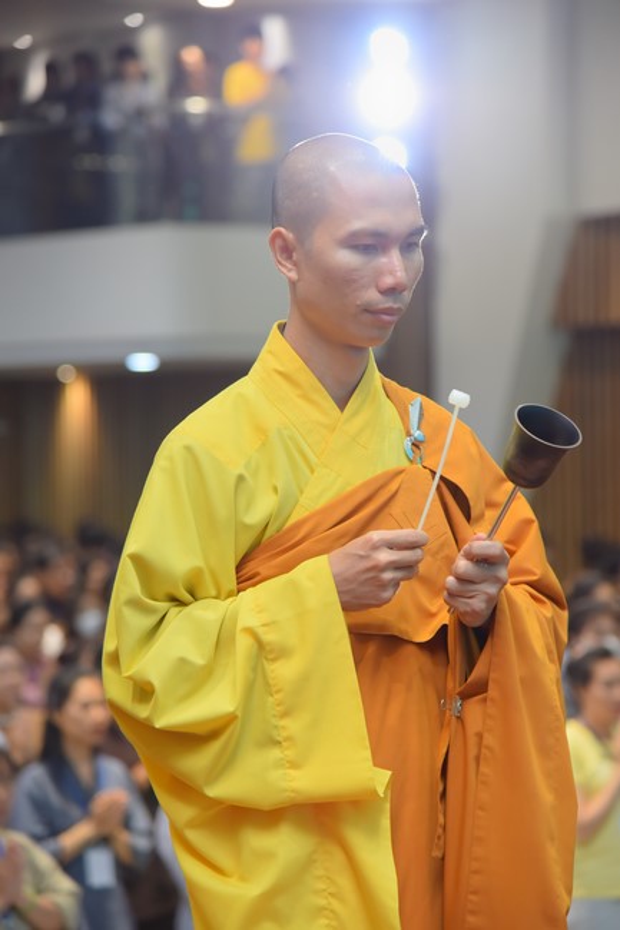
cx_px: 310
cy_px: 465
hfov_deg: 11.4
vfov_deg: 17.1
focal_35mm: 120
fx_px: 3101
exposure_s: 1/160
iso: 1250
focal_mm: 120
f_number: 4.5
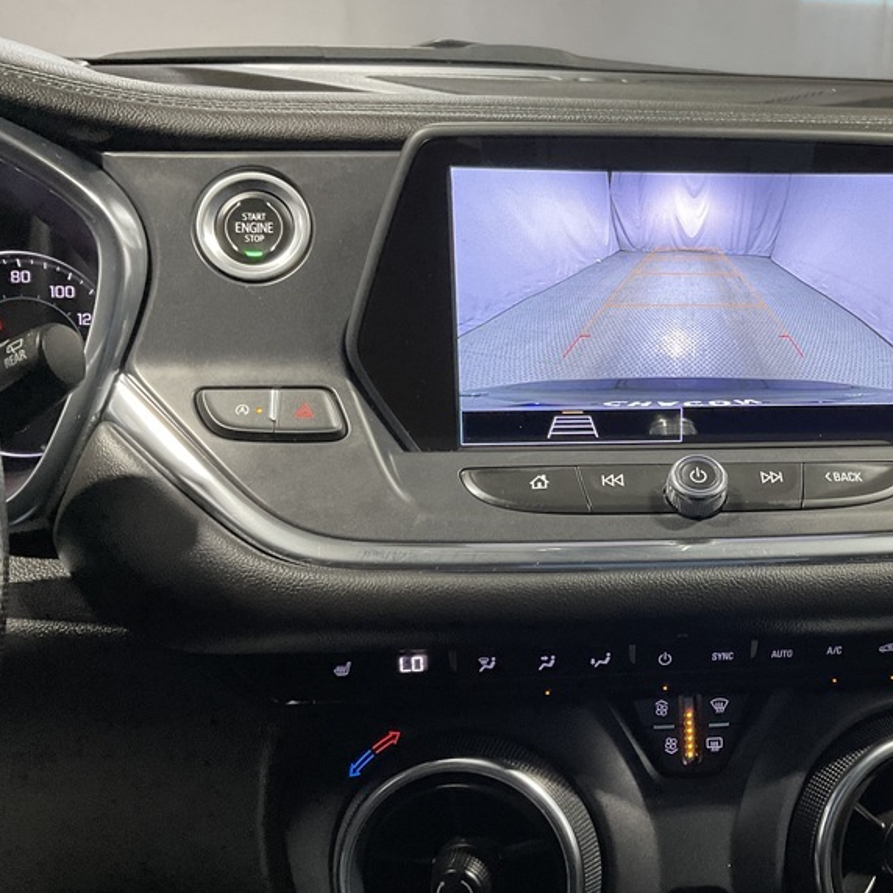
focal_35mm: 43
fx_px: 1255
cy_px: 482
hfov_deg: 38.0
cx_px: 693
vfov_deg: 39.1
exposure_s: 1/60
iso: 100
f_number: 1.8
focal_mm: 3
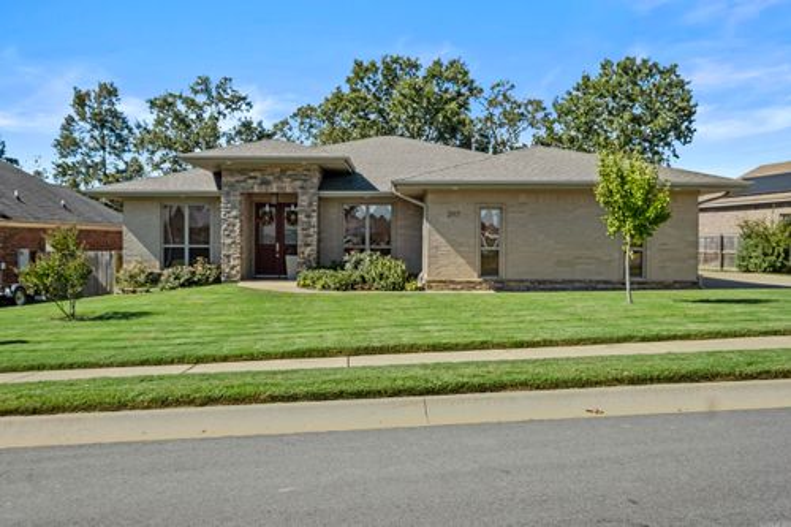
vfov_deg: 42.3
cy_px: 264
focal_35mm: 31
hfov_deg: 60.3
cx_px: 396
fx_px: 681
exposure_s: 1/250
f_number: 8
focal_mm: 20.9
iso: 250
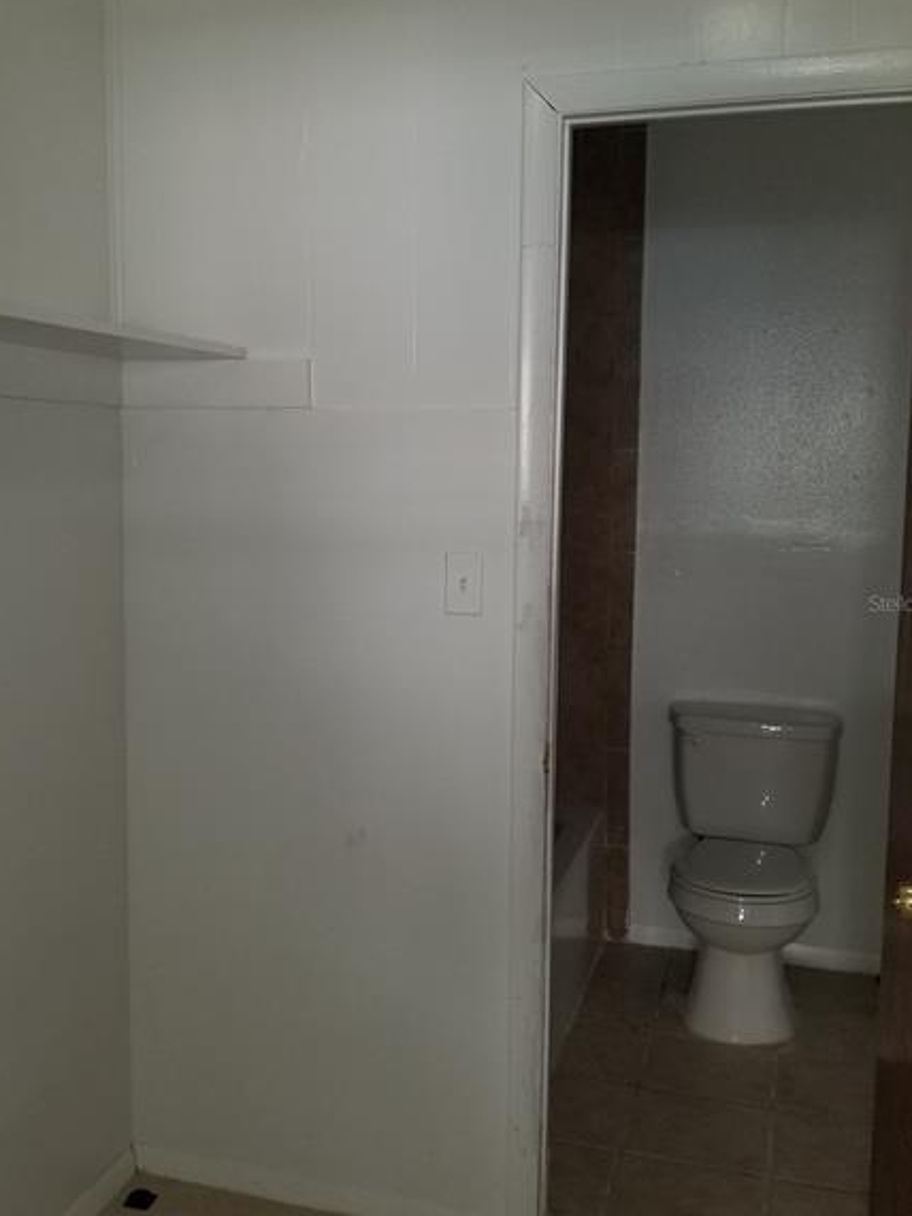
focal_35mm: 35
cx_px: 352
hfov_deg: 40.4
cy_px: 603
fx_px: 1230
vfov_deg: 52.6
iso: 100
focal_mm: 4.3
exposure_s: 1/60
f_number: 1.7
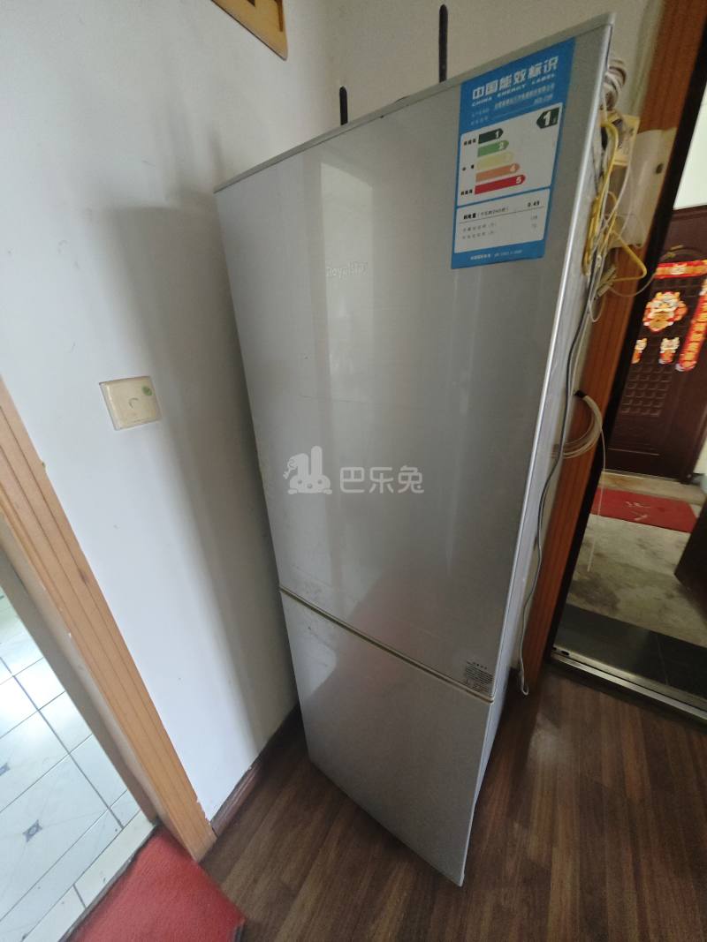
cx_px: 354
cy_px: 471
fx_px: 327
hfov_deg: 94.5
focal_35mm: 12
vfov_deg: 110.5
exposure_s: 1/29.4
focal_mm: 2.03
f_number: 1.8
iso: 250
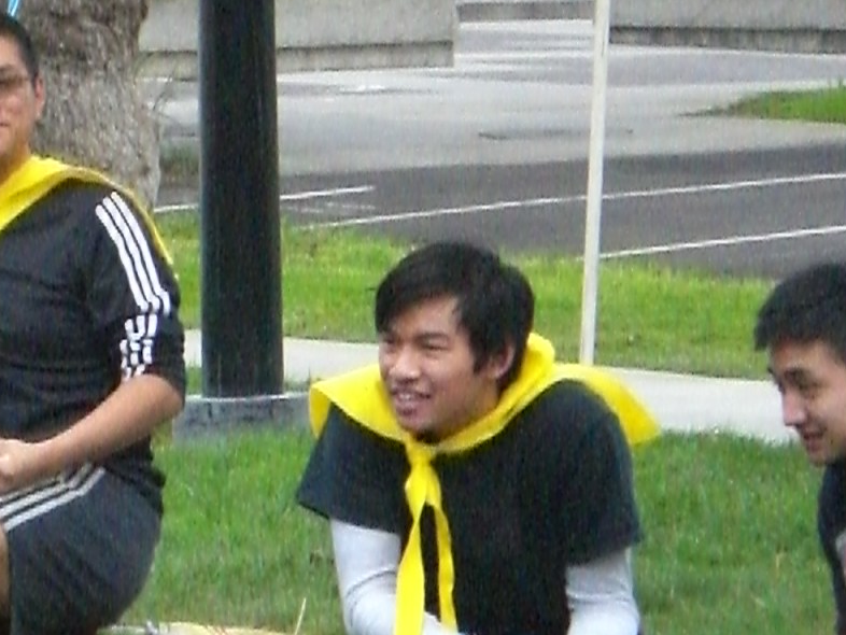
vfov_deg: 5.0
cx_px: 172
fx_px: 7261
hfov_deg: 6.7
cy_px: 516
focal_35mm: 297
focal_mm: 18.6
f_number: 5.2
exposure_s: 1/80
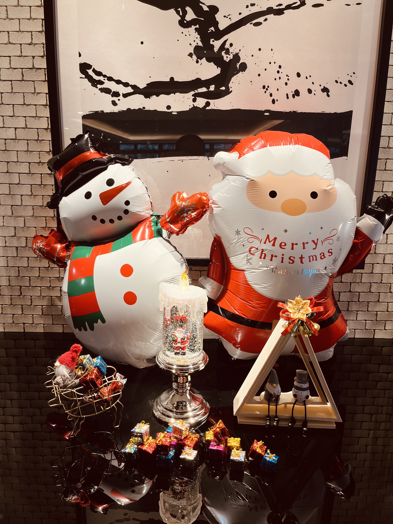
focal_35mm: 26
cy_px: 262
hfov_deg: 53.1
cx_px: 196
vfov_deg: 67.3
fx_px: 394
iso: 64
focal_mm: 5.1
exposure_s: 1/120
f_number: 1.6
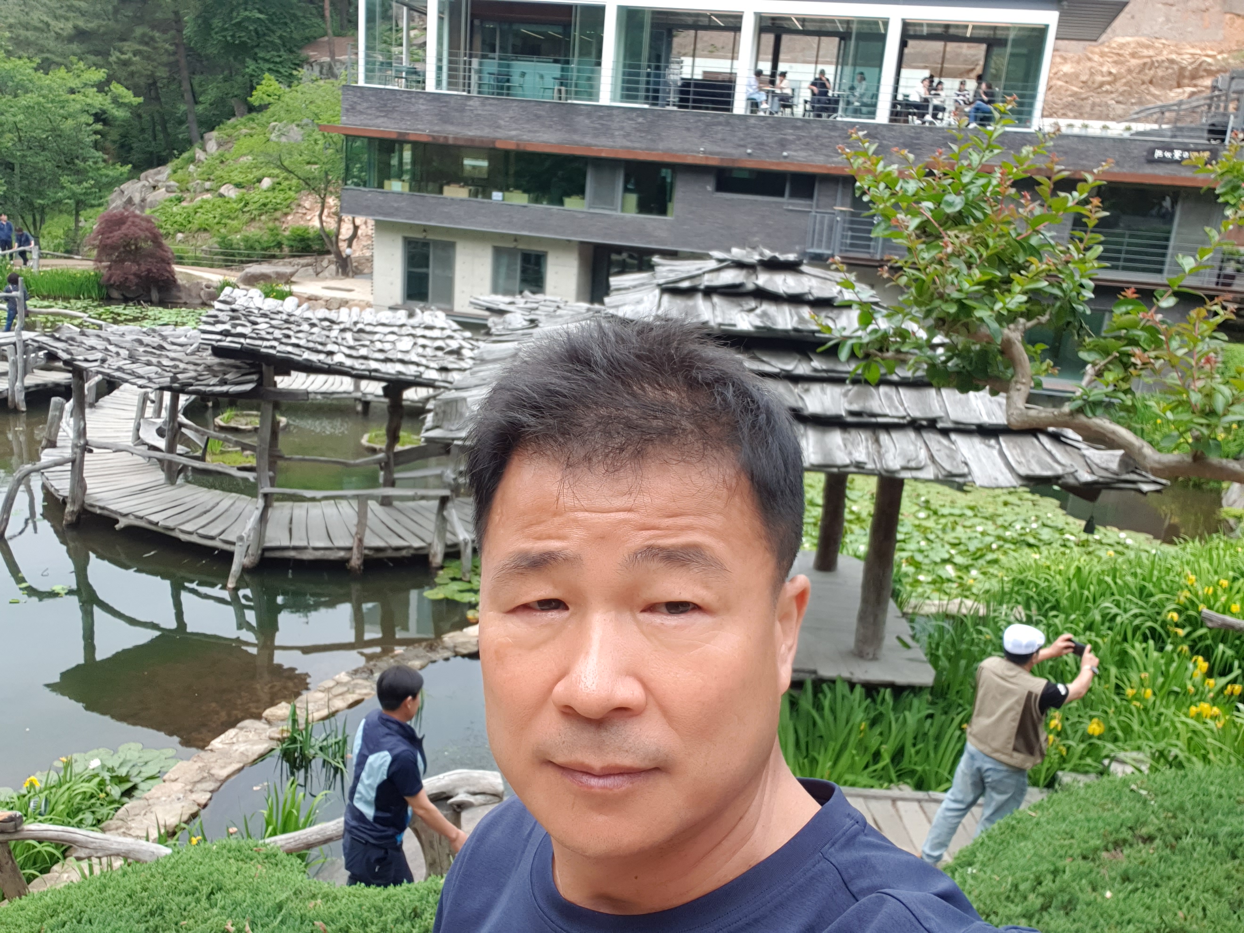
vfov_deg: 45.4
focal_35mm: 31
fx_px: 1114
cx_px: 622
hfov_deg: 58.4
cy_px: 466
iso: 100
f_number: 1.7
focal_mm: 2.92
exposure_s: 1/474
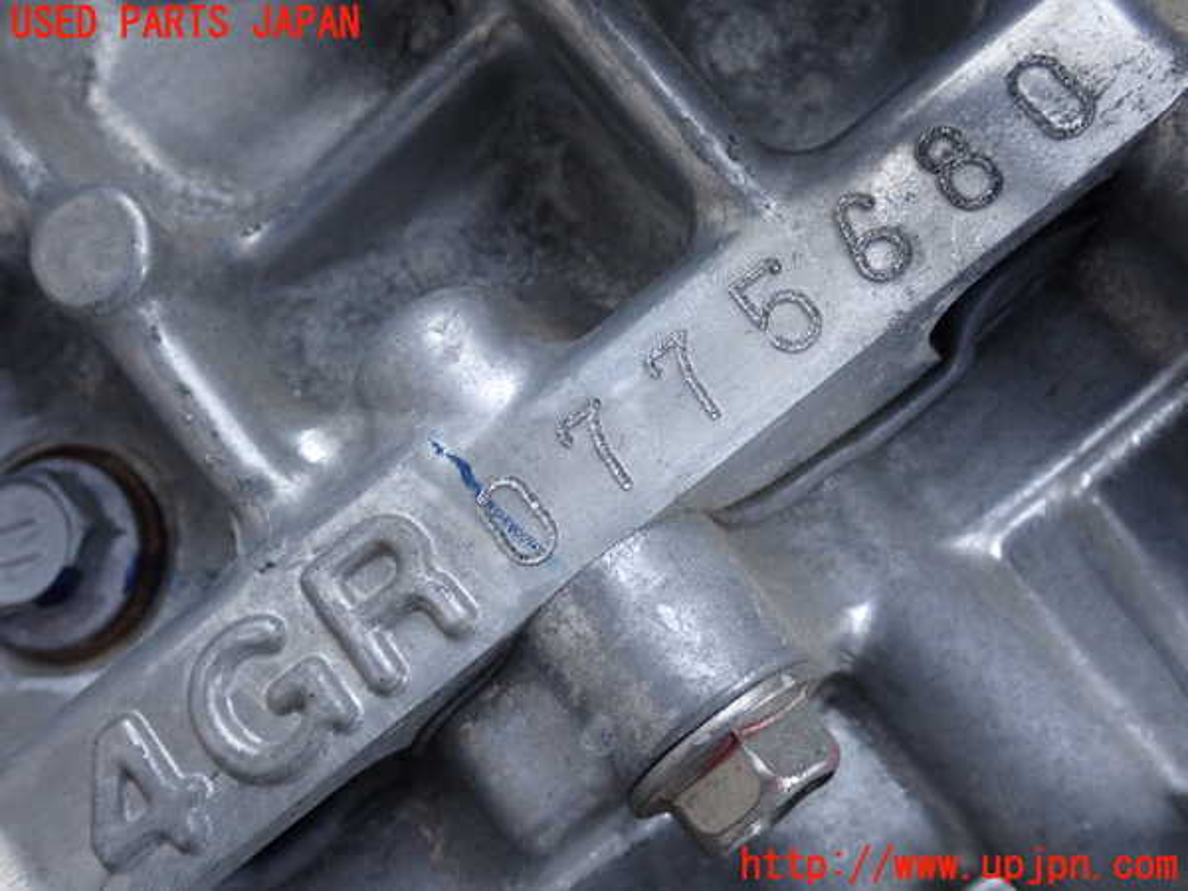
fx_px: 1716
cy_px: 446
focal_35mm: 50
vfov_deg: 29.1
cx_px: 594
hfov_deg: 38.2
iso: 320
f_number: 3.2
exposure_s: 1/125
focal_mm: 9.01
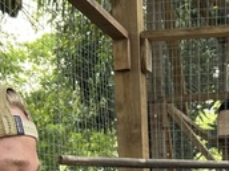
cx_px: 173
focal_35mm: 97
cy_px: 294
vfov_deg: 13.8
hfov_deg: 20.1
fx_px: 642
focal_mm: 5.7
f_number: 1.5
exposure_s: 1/132
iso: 50
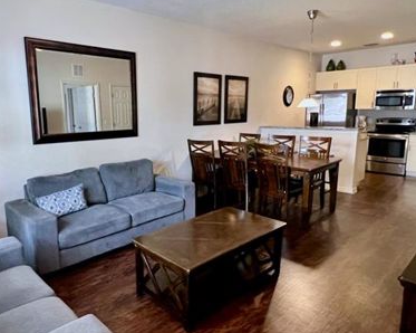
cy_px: 169
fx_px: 295
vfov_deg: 58.7
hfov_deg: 69.8
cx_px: 171
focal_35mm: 24
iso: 500
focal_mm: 1.57
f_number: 1.8
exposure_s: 1/60
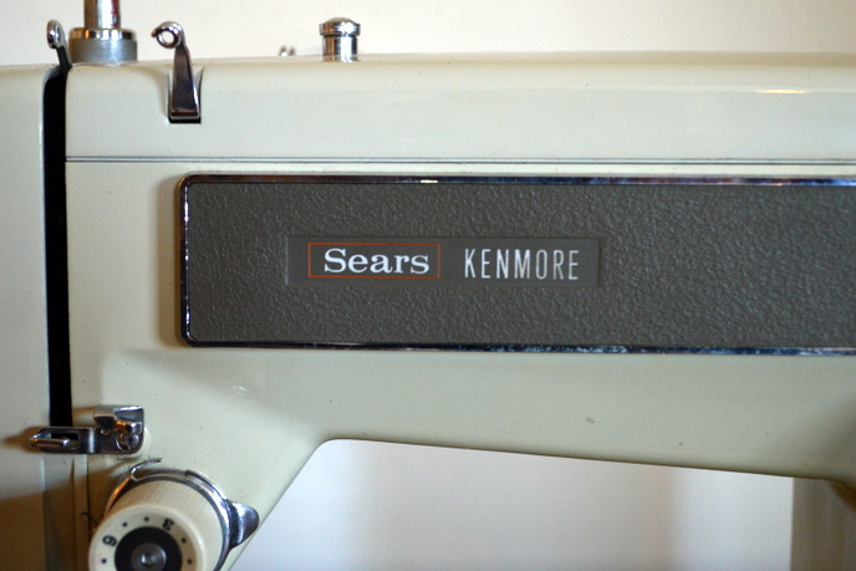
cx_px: 422
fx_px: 1451
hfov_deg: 32.9
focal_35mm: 61
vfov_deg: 22.3
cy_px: 286
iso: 900
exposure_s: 1/15
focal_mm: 40
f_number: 5.3
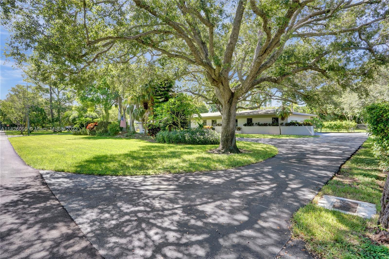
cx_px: 194
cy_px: 130
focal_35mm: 17
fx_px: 184
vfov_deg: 70.4
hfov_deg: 93.3
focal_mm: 17
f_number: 18
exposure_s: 1/80
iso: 1600
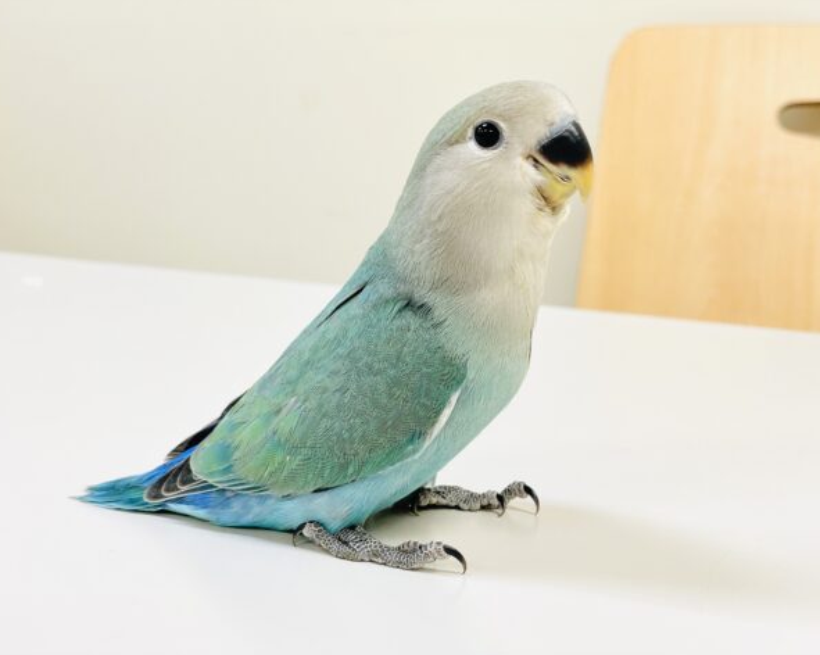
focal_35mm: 55
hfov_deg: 34.2
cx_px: 409
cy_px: 328
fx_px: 1334
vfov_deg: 27.6
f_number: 2
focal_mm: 6
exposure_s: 1/99
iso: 80
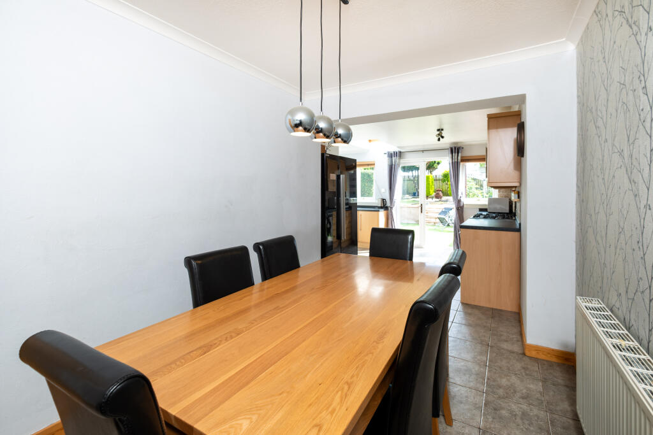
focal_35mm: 15
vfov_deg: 77.3
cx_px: 326
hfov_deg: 100.4
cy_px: 218
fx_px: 272
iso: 400
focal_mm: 10
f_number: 4
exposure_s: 1/320
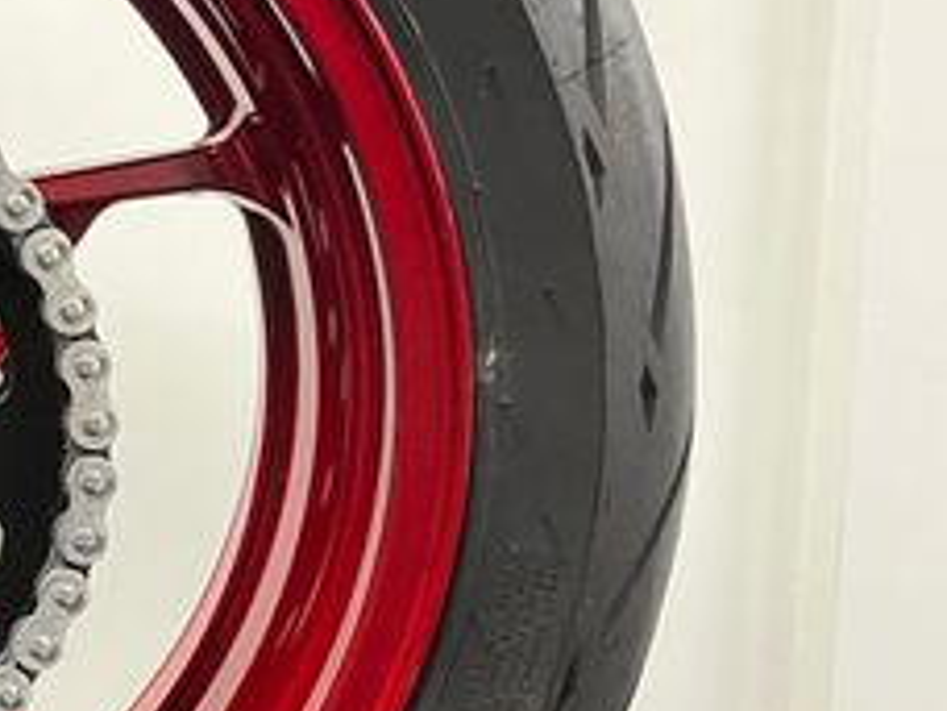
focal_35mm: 73
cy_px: 366
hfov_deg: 22.9
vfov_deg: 20.2
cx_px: -374
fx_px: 1997
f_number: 1.6
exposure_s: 1/50
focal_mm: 5.1
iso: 500
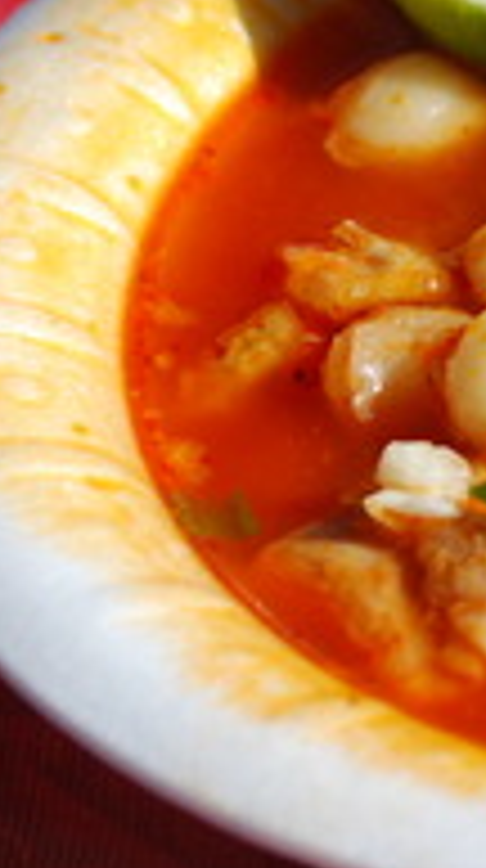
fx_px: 4876
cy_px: 279
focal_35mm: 212
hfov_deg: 5.6
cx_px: 943
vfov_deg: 10.2
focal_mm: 52
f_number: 9
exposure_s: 1/320
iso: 100
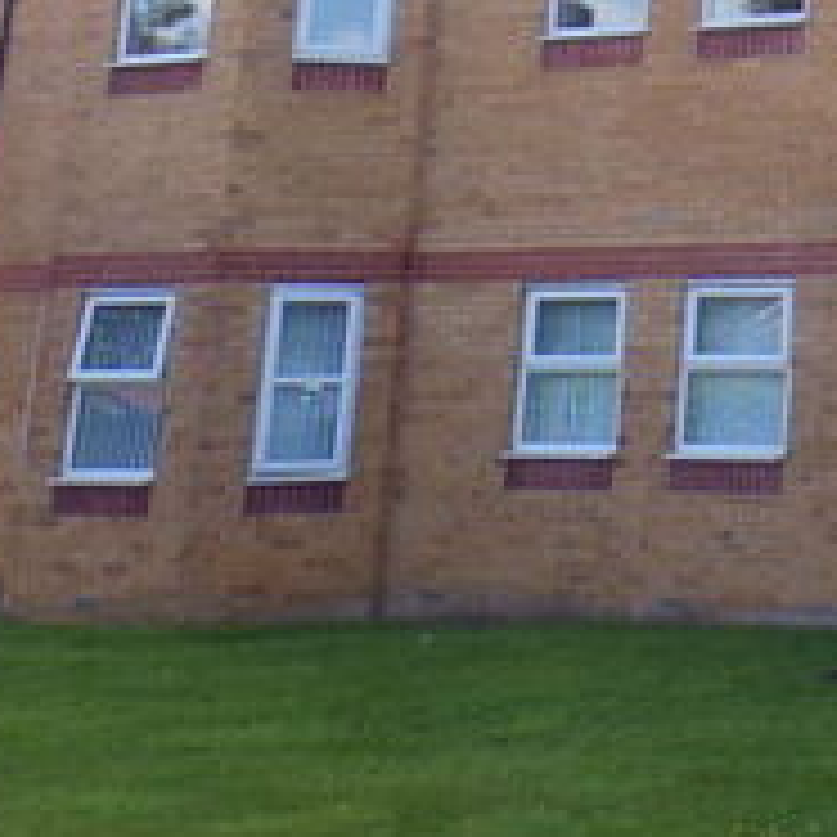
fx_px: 2188
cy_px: -169
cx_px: 1364
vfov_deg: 20.3
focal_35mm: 80
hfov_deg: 18.4
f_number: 4.3
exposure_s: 1/150
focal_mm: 4.3
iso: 80
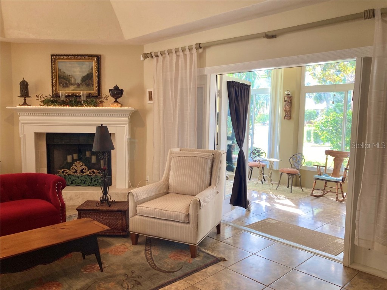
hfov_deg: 63.4
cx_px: 194
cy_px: 145
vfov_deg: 49.7
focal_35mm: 28
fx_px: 313
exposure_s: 1/60
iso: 50
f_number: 1.8
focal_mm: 3.99
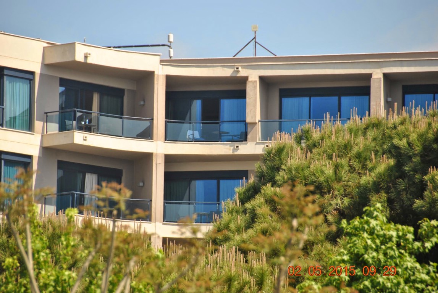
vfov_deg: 4.6
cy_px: 146
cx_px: 219
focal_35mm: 300
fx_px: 3655
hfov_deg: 6.9
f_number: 5.6
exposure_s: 1/640
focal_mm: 200
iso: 200
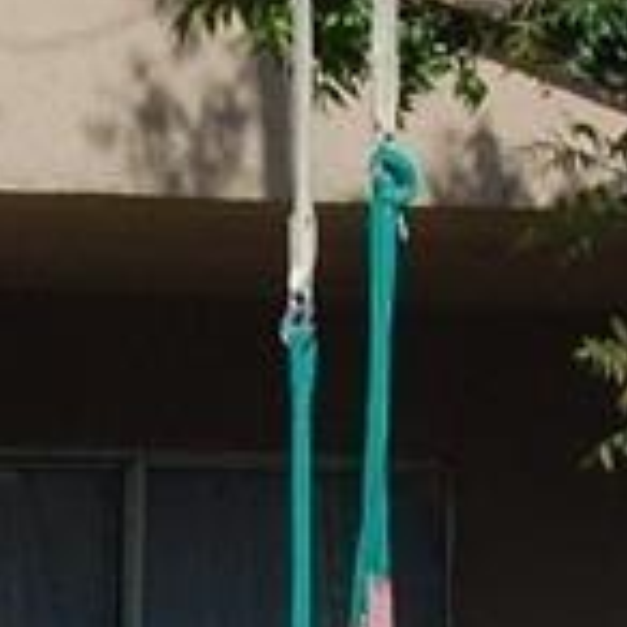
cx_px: -507
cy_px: 964
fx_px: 9372
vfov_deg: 3.8
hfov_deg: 3.8
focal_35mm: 457
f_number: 10
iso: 200
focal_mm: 35
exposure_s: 1/400
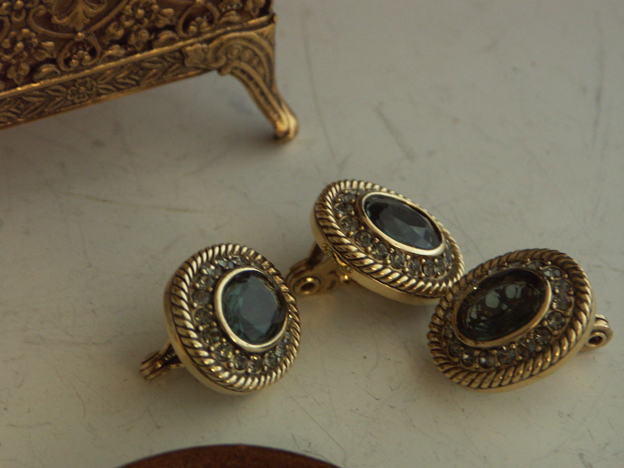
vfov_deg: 6.8
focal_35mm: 218
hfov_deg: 9.1
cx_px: 305
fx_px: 3930
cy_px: 239
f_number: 3.5
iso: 200
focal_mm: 50.8
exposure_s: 1/25
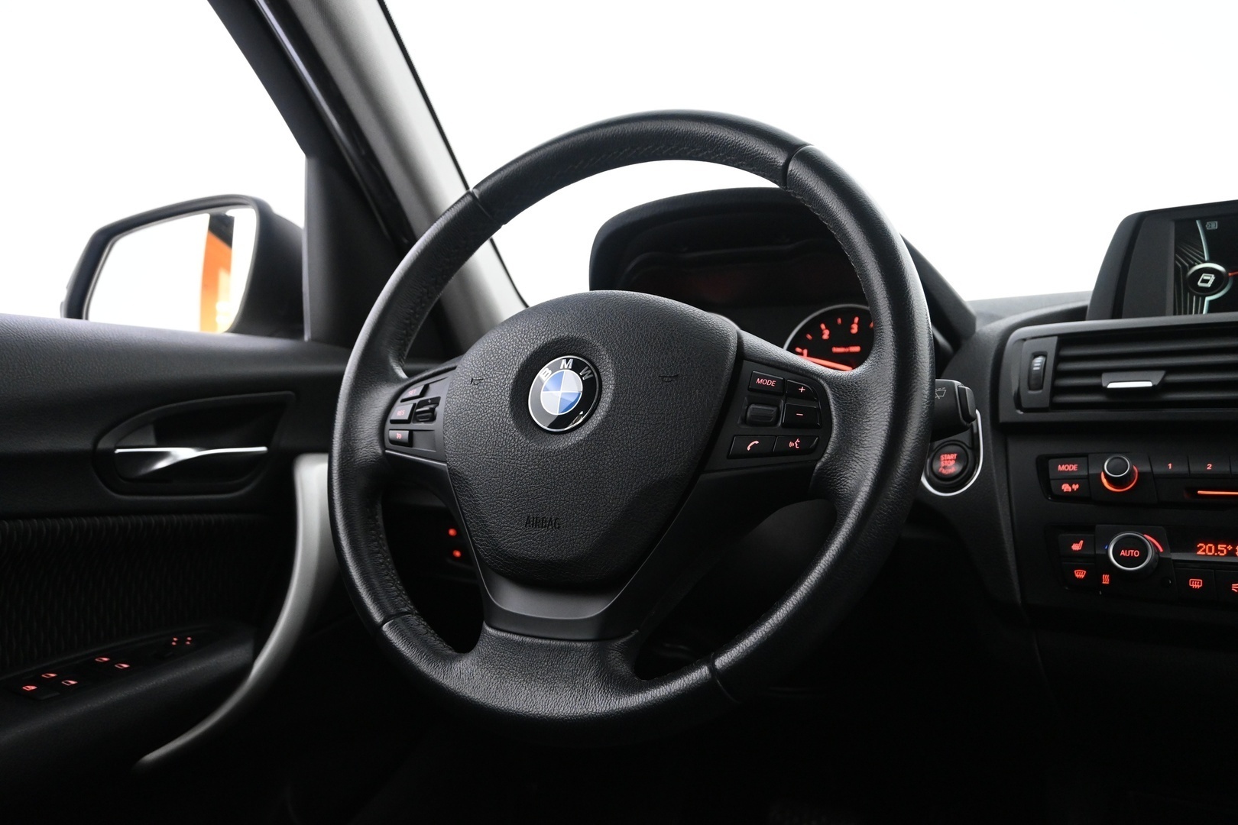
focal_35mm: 30
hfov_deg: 61.9
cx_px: 619
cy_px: 412
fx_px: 1032
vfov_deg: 43.6
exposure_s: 1/30
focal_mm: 20
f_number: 3.8
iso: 2500
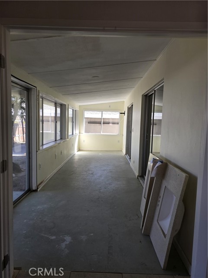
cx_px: 104
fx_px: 184
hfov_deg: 58.9
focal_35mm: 23
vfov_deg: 73.9
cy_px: 139
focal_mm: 6.3
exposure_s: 1/120
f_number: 1.7
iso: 20
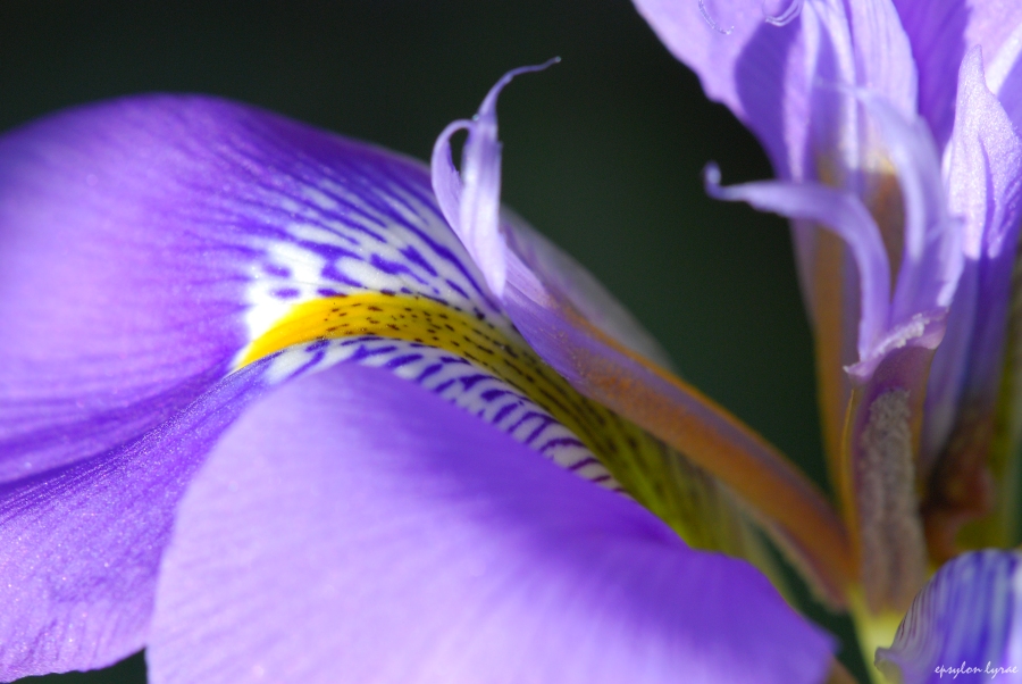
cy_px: 342
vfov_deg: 5.1
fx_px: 7672
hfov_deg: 7.6
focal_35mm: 270
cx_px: 511
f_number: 10
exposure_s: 1/200
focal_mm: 180
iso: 450
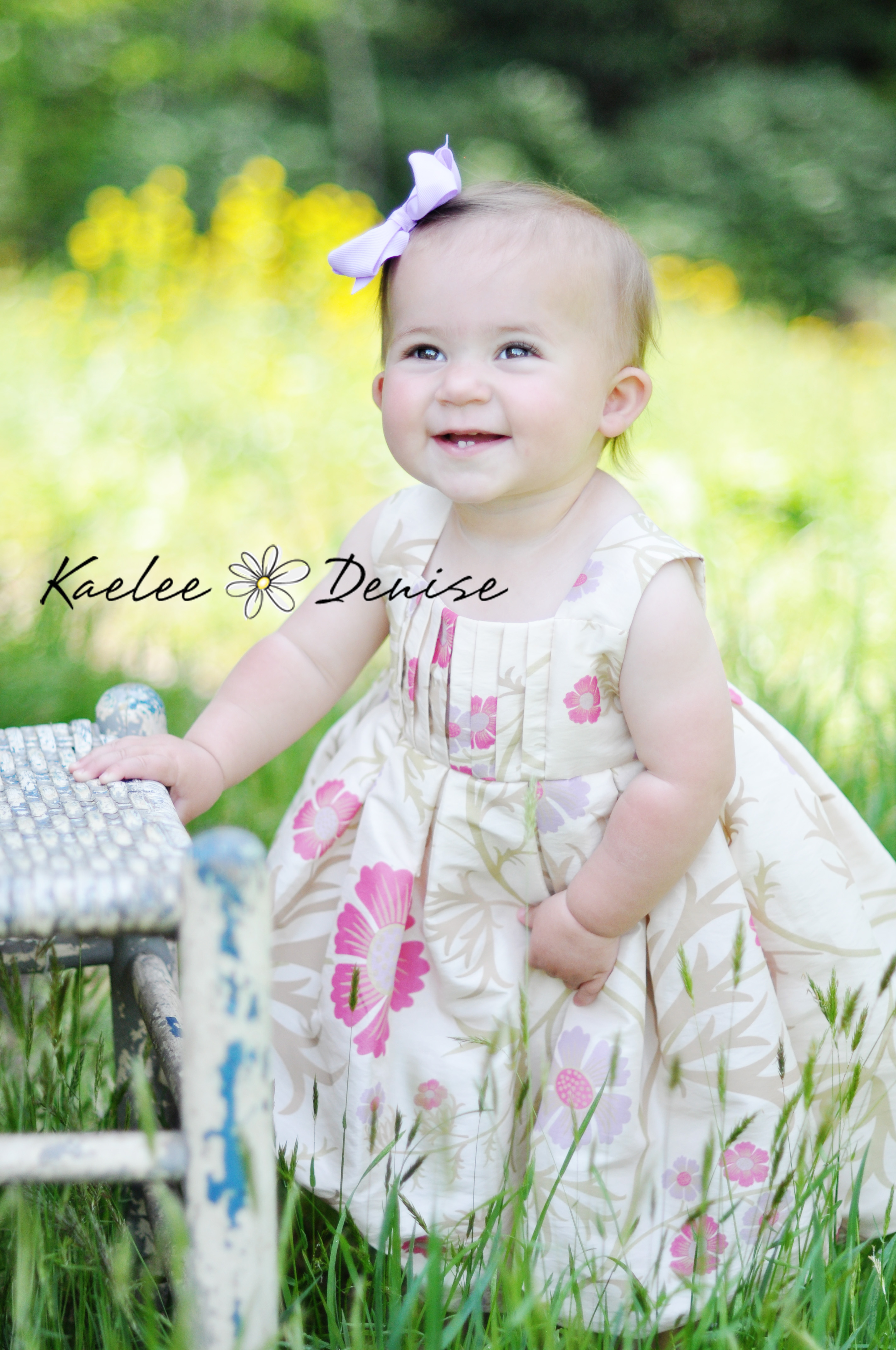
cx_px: 448
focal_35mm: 75
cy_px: 675
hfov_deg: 18.1
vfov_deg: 27.0
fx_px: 2807
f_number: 1.4
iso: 320
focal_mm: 50
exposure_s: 1/4000
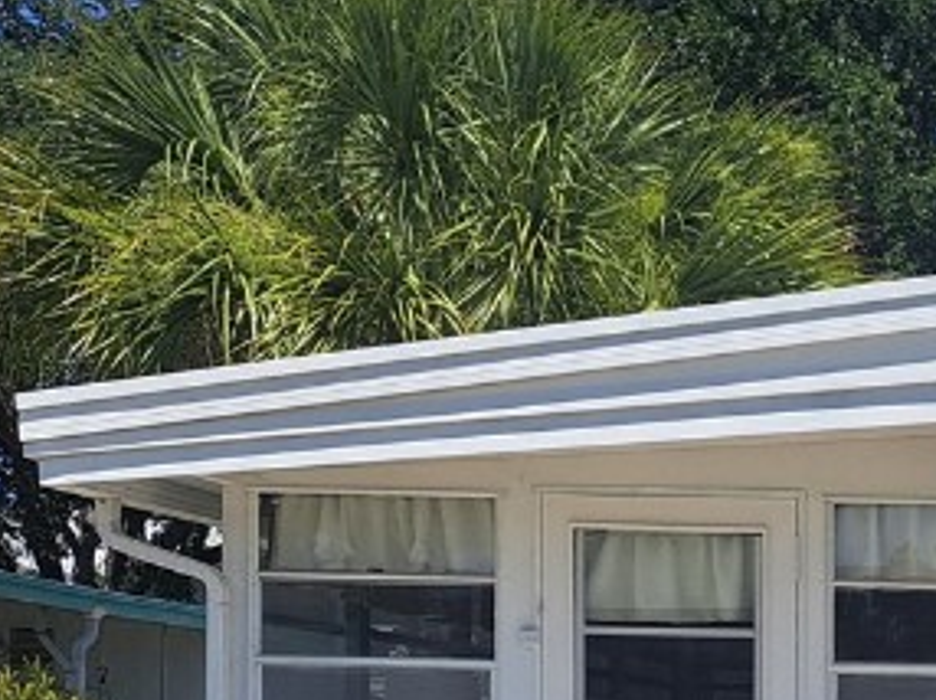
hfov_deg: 19.2
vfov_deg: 16.5
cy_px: 824
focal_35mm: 86
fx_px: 2323
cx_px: 1492
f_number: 1.8
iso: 50
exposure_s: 1/2500
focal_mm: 5.23
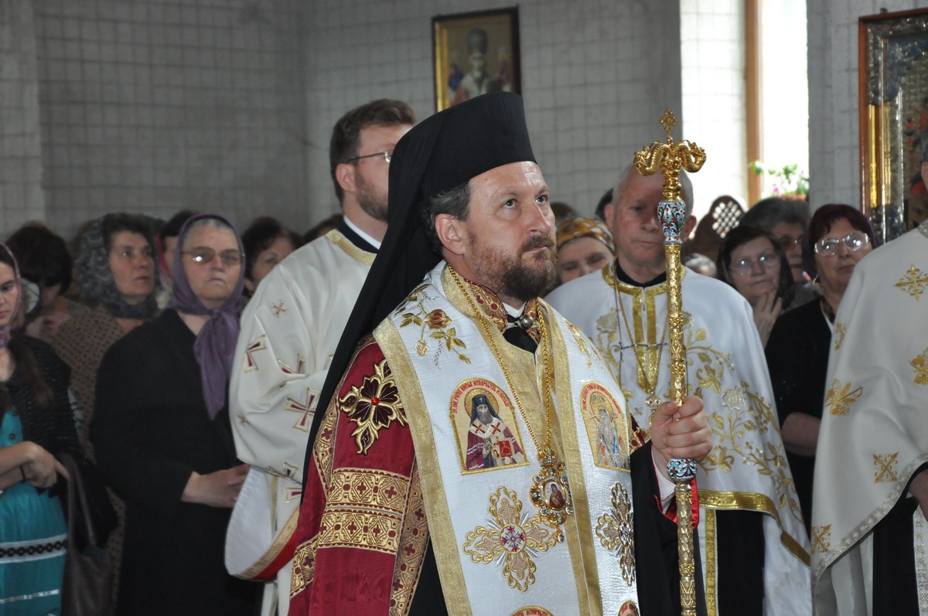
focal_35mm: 112
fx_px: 2896
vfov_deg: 12.1
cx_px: 464
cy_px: 308
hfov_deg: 18.2
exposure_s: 1/40
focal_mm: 75
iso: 1600
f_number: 7.1
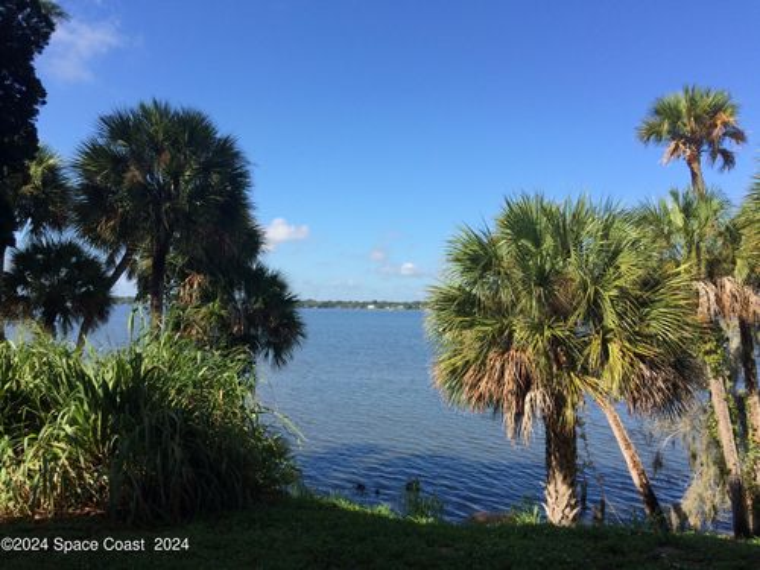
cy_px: 285
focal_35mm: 29
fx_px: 637
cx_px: 380
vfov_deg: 48.2
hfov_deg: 61.7
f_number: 2.2
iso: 32
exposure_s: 1/1520
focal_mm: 4.15
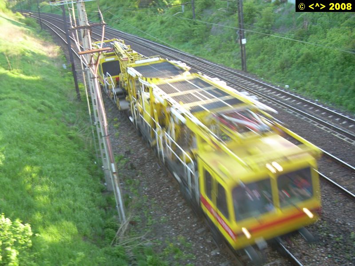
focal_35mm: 38
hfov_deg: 49.0
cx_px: 178
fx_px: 390
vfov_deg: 37.7
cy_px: 133
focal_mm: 6.3
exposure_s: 1/50.4
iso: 50
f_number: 2.8
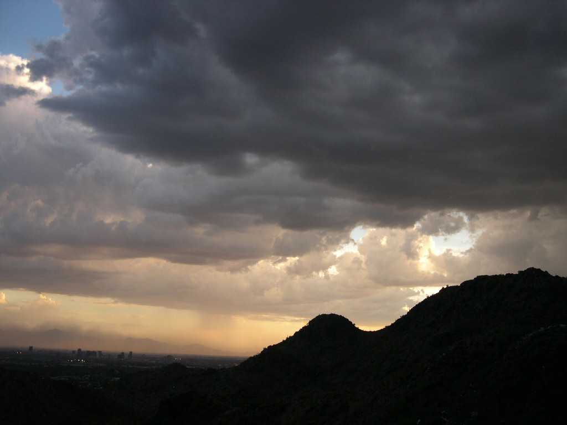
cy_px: 212
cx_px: 284
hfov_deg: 49.0
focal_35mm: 38
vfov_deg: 37.7
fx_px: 622
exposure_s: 1/157
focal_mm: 8
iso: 100
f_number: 2.8
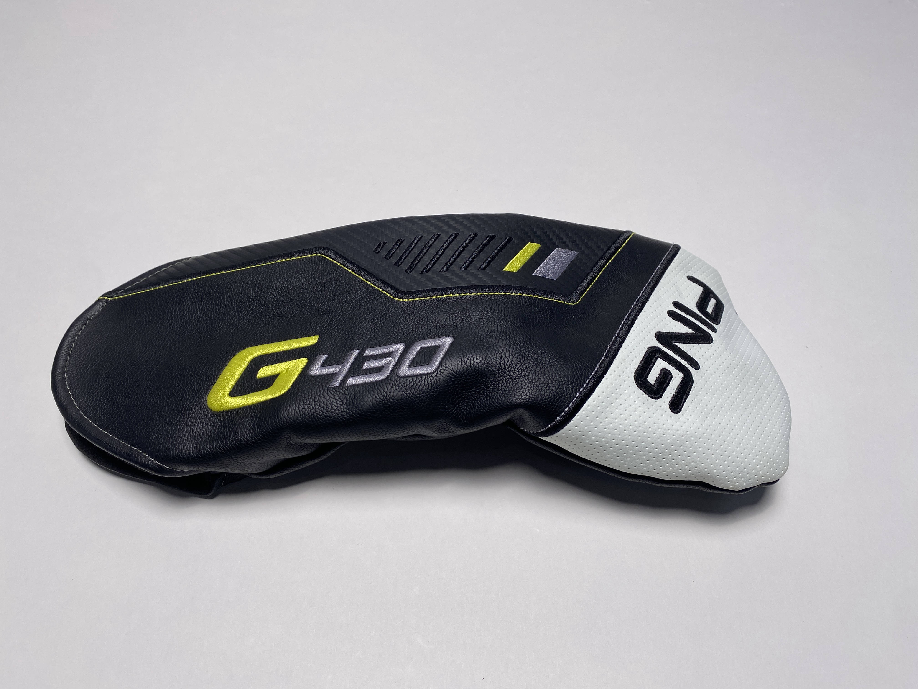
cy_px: 344
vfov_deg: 53.1
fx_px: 690
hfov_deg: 67.3
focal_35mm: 26
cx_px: 459
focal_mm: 4.25
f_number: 1.8
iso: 32
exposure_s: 1/905
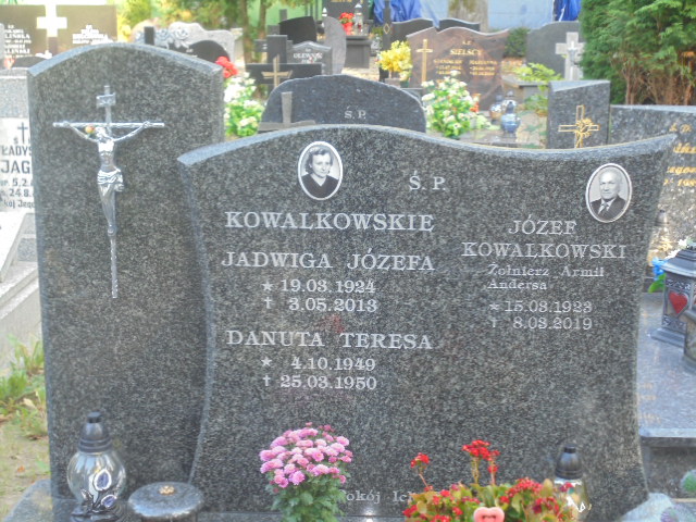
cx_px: 348
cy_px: 261
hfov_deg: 34.3
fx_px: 1126
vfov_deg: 26.1
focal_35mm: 56
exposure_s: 1/30
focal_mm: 10.1
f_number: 5.2
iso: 160
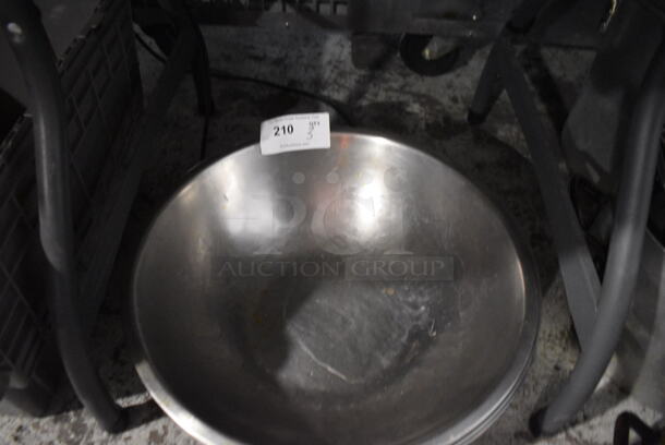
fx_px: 499
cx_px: 332
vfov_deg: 48.0
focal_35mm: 27
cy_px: 222
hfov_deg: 67.3
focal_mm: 18
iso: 7200
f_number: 3.5
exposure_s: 1/125
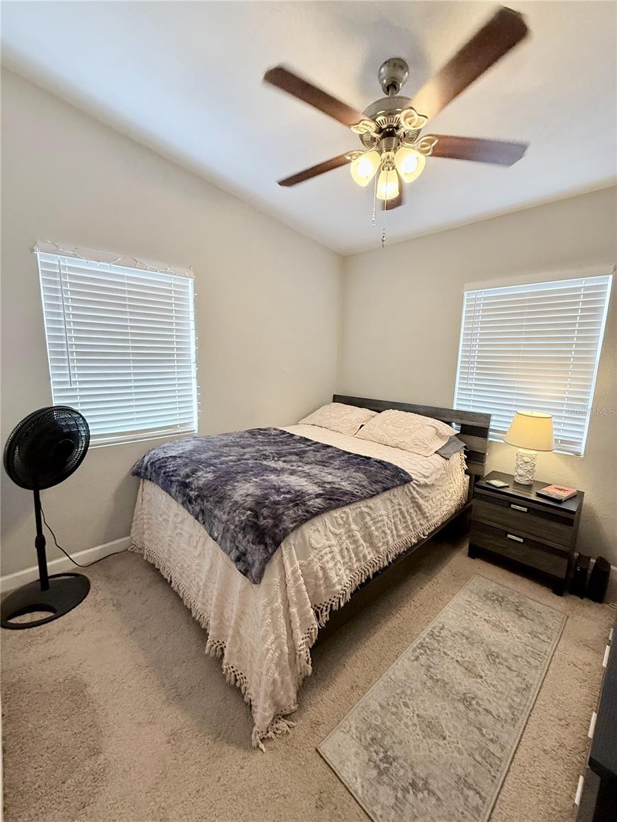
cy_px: 411
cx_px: 308
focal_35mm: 14
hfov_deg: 85.7
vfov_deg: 102.1
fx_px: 333
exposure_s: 1/120
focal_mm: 2.22
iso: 500
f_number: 2.2
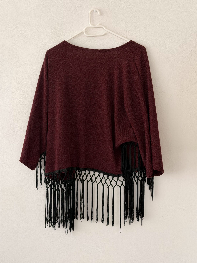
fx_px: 364
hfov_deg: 30.3
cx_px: 98
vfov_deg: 39.7
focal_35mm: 48
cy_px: 132
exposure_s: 1/289
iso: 64
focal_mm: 6.76
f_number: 1.78
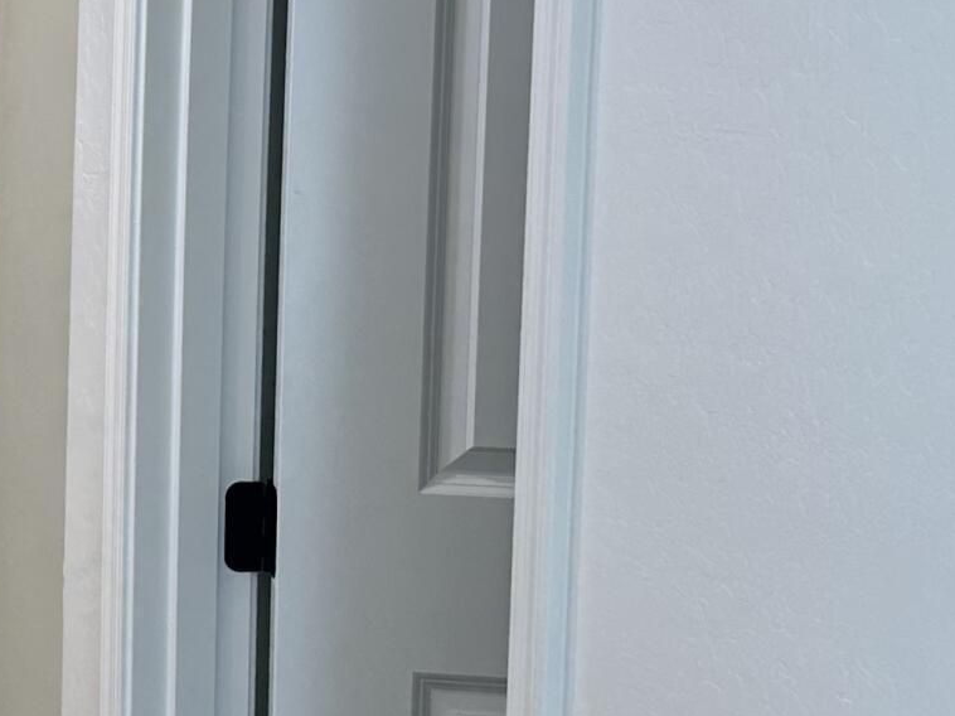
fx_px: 2620
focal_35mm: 95
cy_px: 200
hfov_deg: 18.0
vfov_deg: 15.5
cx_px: -547
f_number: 1.78
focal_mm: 6.86
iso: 80
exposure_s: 1/120
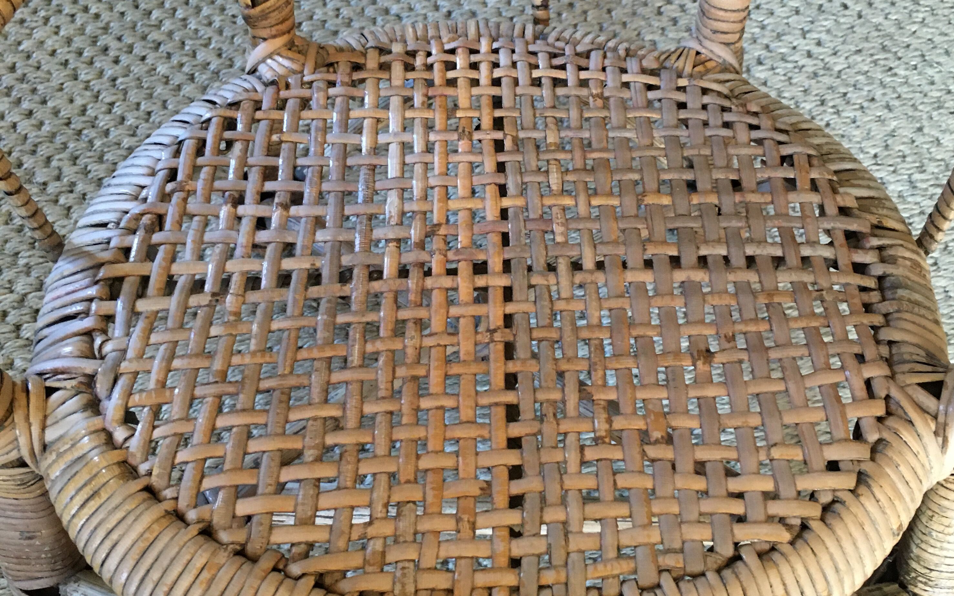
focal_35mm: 42
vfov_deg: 30.5
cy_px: 237
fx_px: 1092
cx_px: 488
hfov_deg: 47.2
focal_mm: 4.15
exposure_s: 1/33
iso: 250
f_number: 2.2
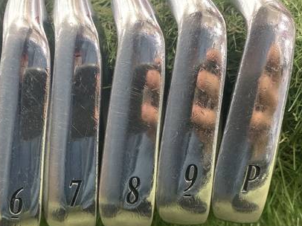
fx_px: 357
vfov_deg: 34.7
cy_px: 154
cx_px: 100
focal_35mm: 41
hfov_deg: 45.1
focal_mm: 4.25
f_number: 1.8
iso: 400
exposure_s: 1/30
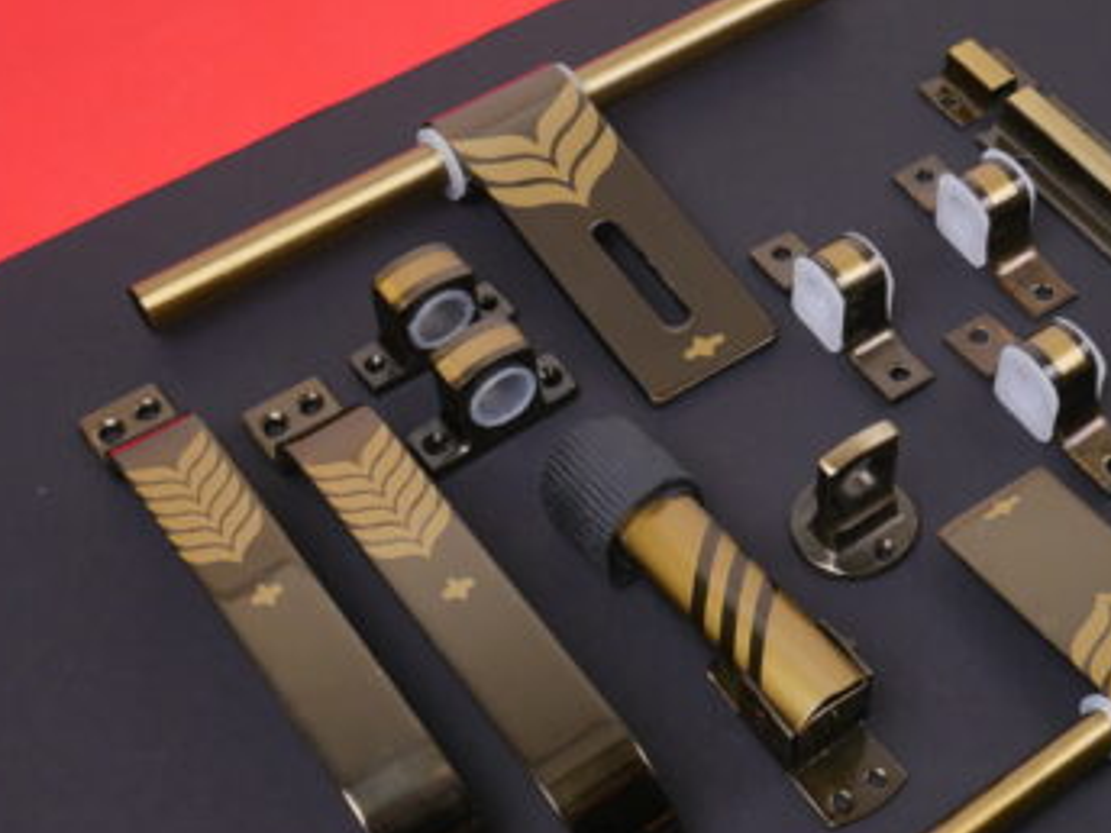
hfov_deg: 31.4
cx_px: 762
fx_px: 1958
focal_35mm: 61
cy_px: 418
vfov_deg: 24.0
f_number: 7.1
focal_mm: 21
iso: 1000
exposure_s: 1/30
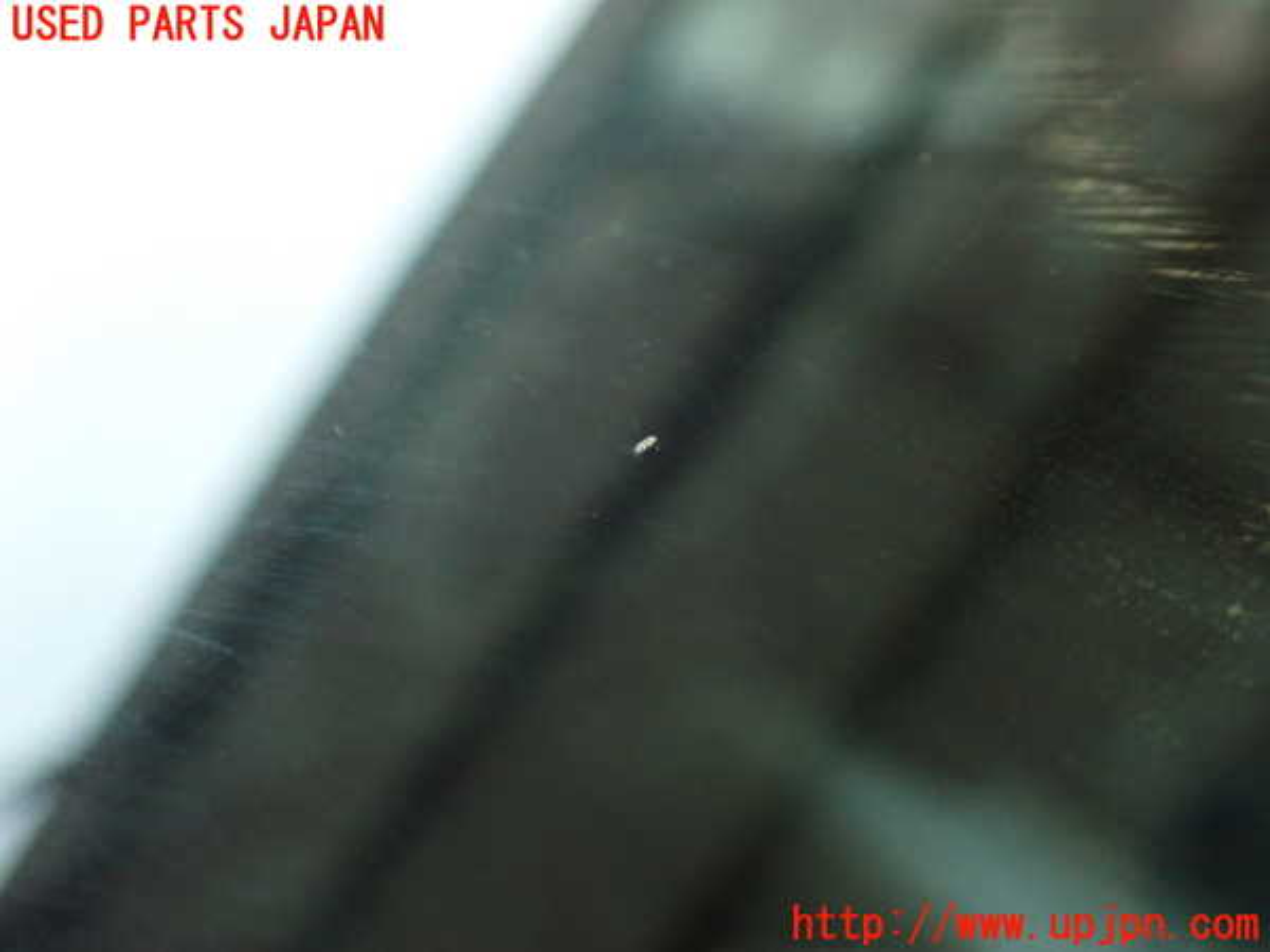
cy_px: 476
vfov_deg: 39.7
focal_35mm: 36
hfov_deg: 51.4
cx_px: 635
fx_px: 1321
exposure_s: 1/40
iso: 800
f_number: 2.5
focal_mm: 6.37
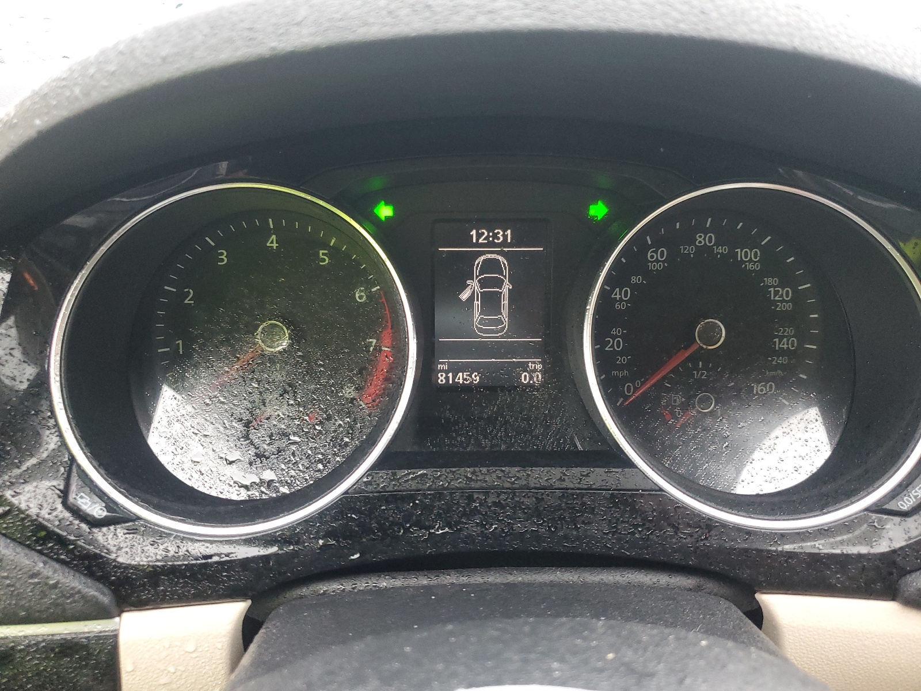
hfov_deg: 67.3
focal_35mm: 26
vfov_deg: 53.1
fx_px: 692
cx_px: 460
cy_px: 346
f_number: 1.5
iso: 181
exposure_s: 1/60.2
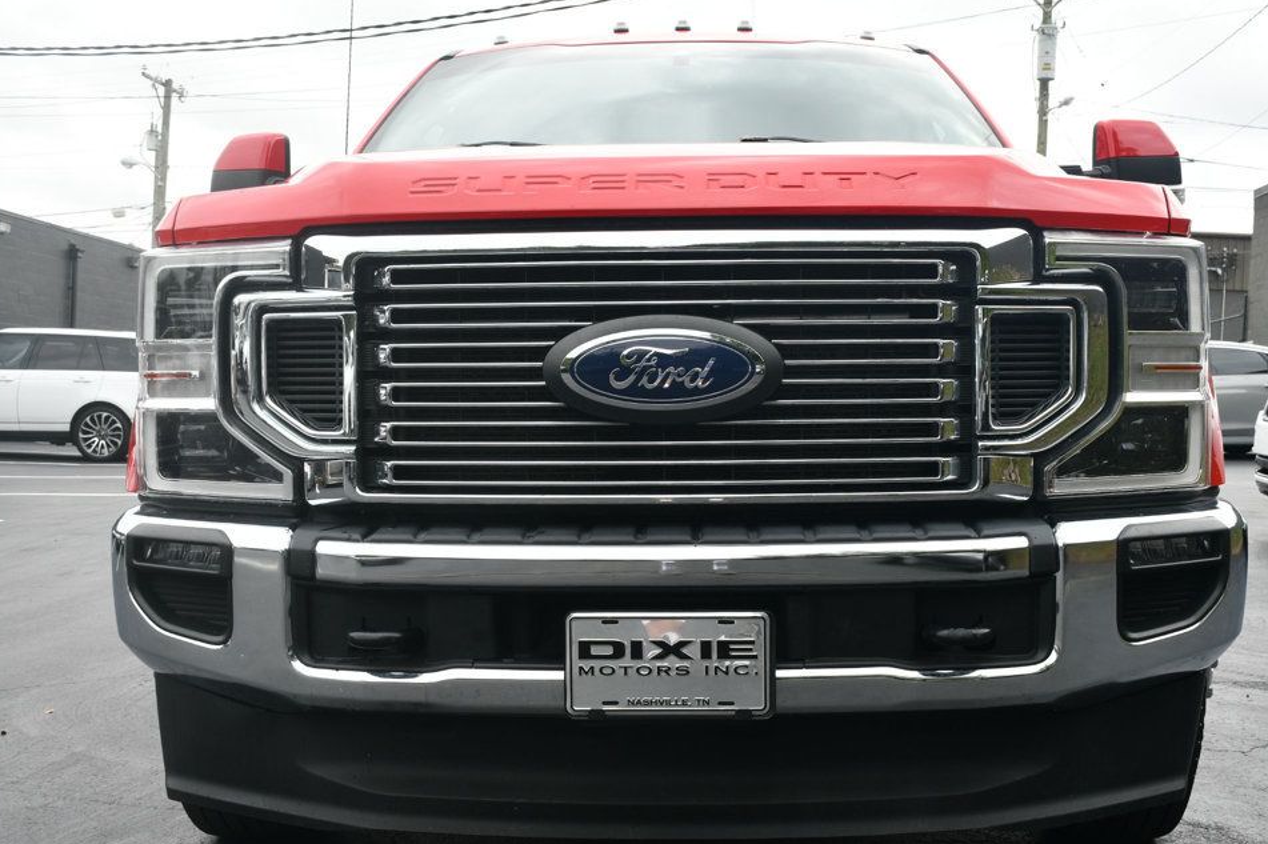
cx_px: 672
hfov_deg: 46.4
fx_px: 1479
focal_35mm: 42
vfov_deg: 31.9
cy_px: 428
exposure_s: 1/250
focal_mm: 26
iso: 200
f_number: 8
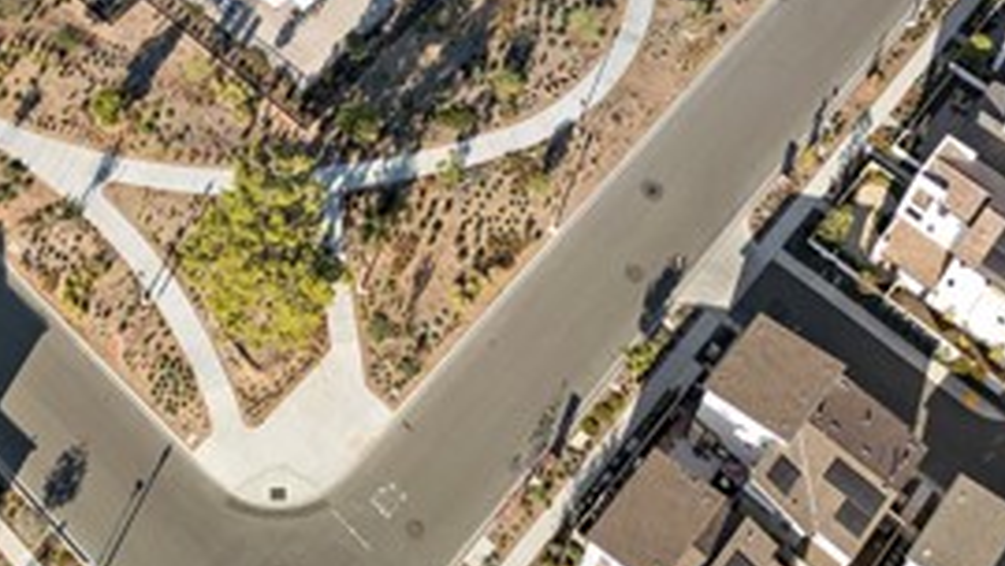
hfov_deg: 33.1
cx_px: 246
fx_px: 1653
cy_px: -283
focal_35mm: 62
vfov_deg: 17.5
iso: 100
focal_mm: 6.72
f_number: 1.7
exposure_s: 1/2000
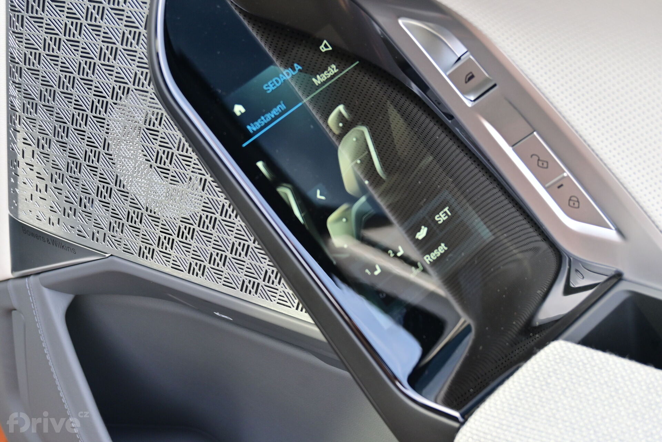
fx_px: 1131
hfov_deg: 32.6
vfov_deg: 22.1
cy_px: 221
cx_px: 331
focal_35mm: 62
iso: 400
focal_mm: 41
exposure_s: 1/125
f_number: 6.3
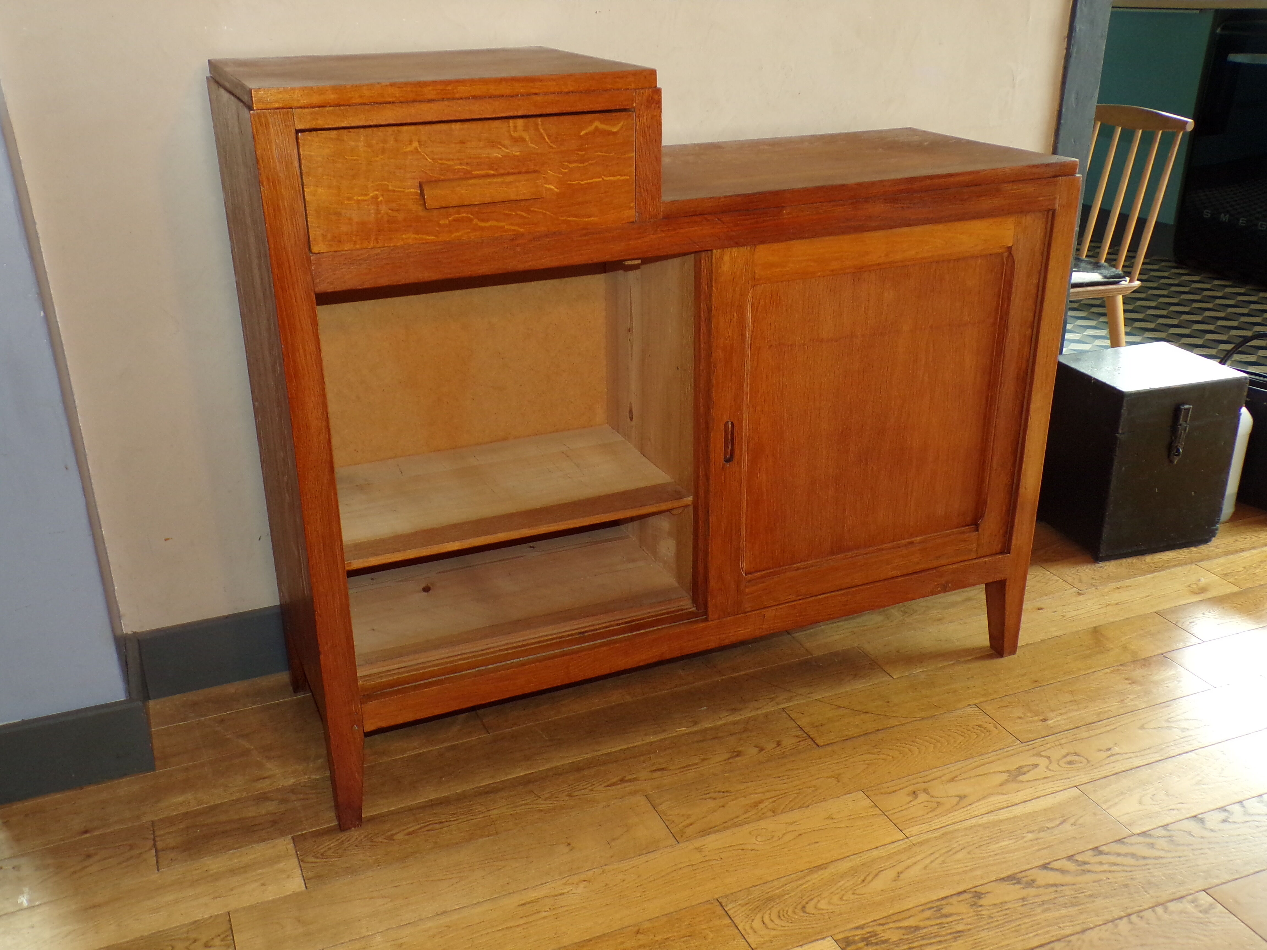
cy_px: 475
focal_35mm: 32
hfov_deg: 56.8
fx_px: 1171
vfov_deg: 44.2
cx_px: 634
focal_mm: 5.8
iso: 200
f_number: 3.2
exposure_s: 1/34
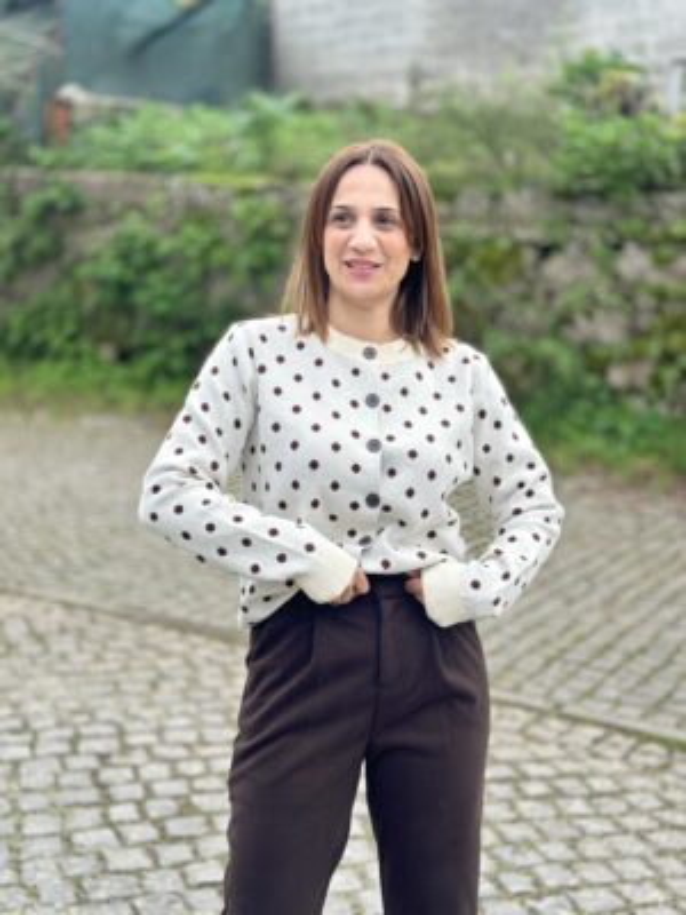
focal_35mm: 48
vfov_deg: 39.7
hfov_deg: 30.3
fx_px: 1268
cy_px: 458
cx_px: 343
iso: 80
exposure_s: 1/704
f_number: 1.78
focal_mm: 6.86
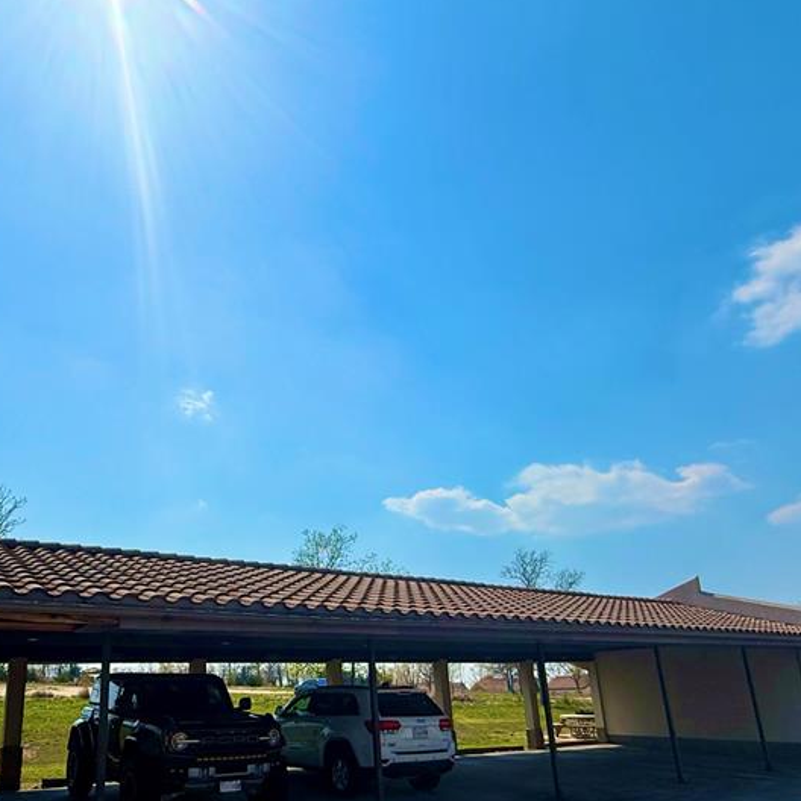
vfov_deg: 63.6
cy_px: 523
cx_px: 294
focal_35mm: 24
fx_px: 628
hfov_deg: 64.0
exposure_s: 1/6173
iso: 40
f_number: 2.2
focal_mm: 2.22
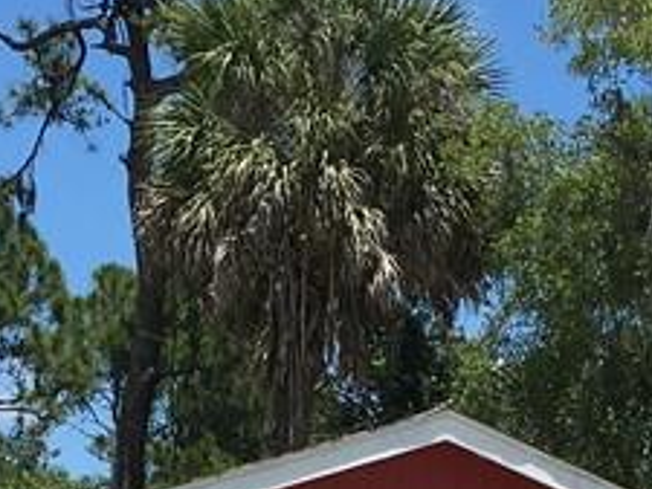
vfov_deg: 10.2
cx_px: 385
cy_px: 1039
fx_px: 2488
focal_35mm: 132
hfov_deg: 14.9
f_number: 2.2
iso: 25
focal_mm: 4.15
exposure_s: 1/2198
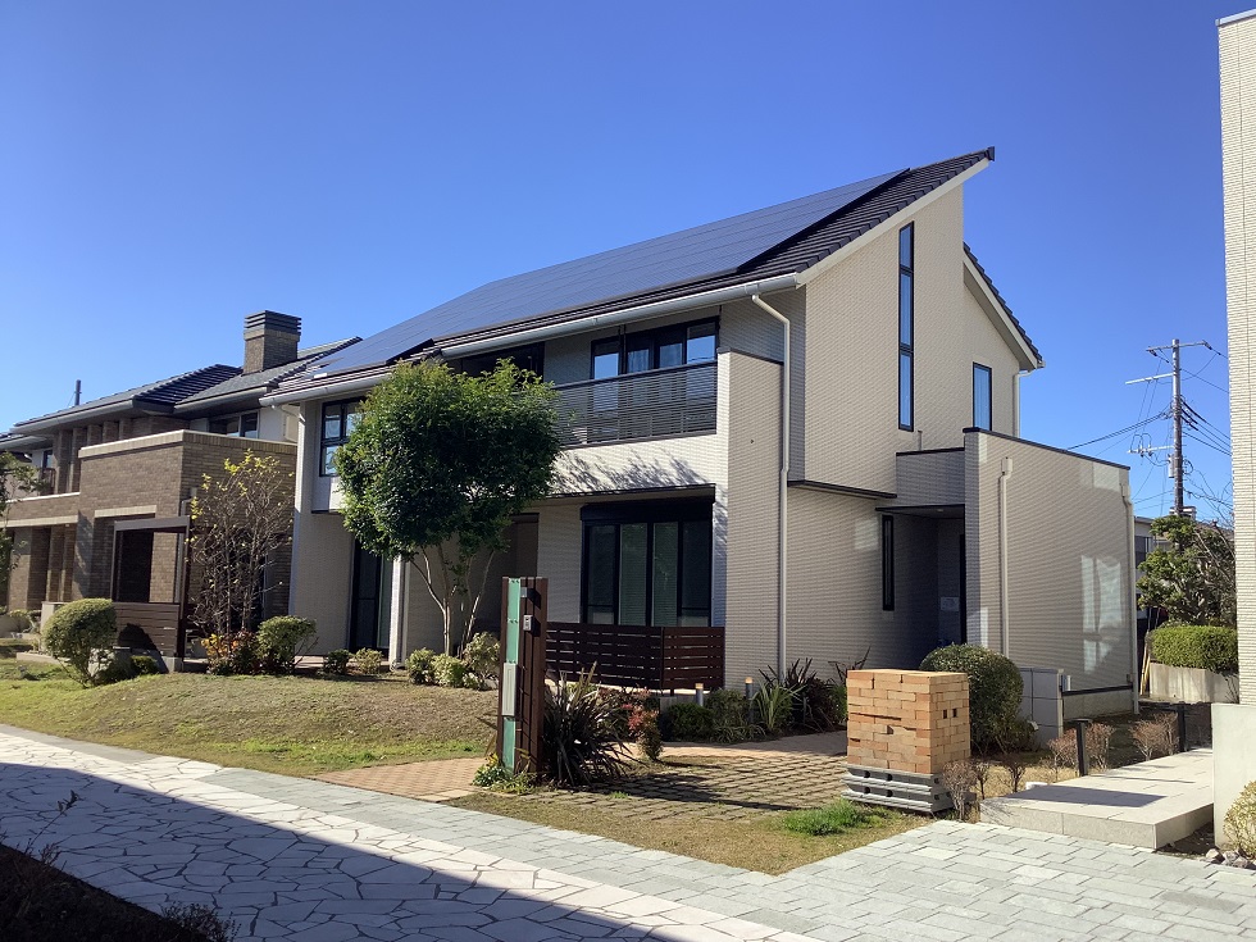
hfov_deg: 58.4
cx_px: 628
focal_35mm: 31
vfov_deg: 45.4
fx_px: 1125
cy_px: 471
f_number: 2.4
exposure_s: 1/1006
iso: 25
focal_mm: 3.3
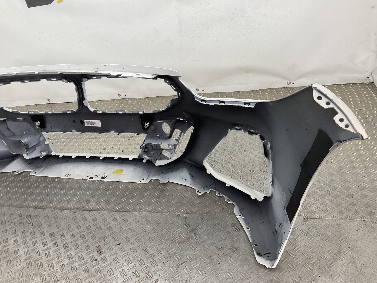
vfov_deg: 48.2
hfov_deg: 61.7
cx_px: 188
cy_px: 142
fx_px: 316
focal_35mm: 29
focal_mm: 3
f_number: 1.8
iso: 20
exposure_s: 1/100
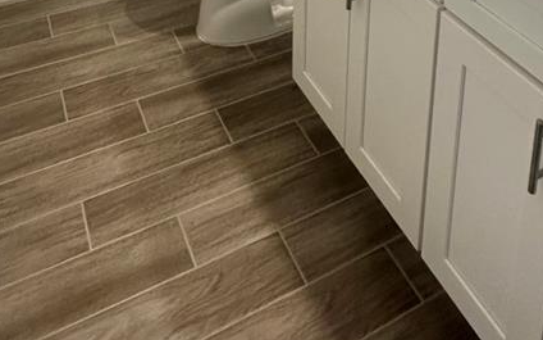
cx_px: 305
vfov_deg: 23.4
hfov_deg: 47.1
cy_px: -192
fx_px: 622
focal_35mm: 42
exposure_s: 1/60
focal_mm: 2.22
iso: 160
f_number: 2.2
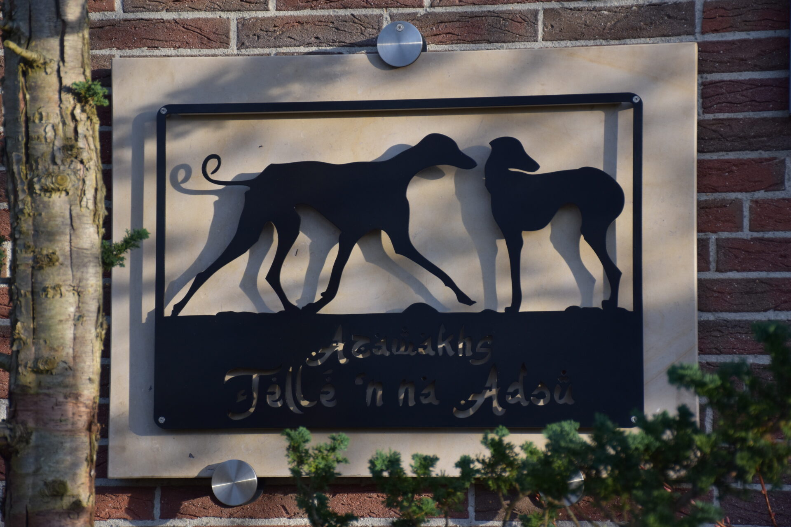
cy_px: 264
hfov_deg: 18.2
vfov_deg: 12.2
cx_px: 396
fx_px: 2472
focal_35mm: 112
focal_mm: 75
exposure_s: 1/250
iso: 280
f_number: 5.6
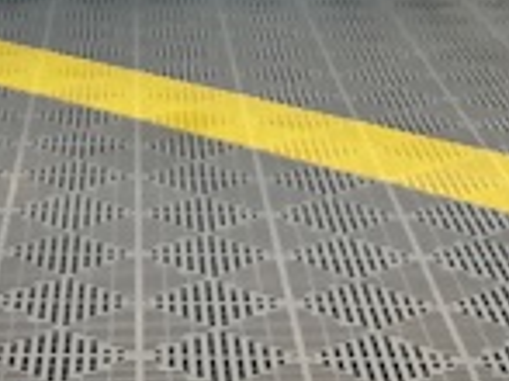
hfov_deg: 15.1
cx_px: 21
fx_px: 1895
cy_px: -268
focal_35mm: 129
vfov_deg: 10.9
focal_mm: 3.83
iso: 50
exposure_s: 1/100
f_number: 1.8
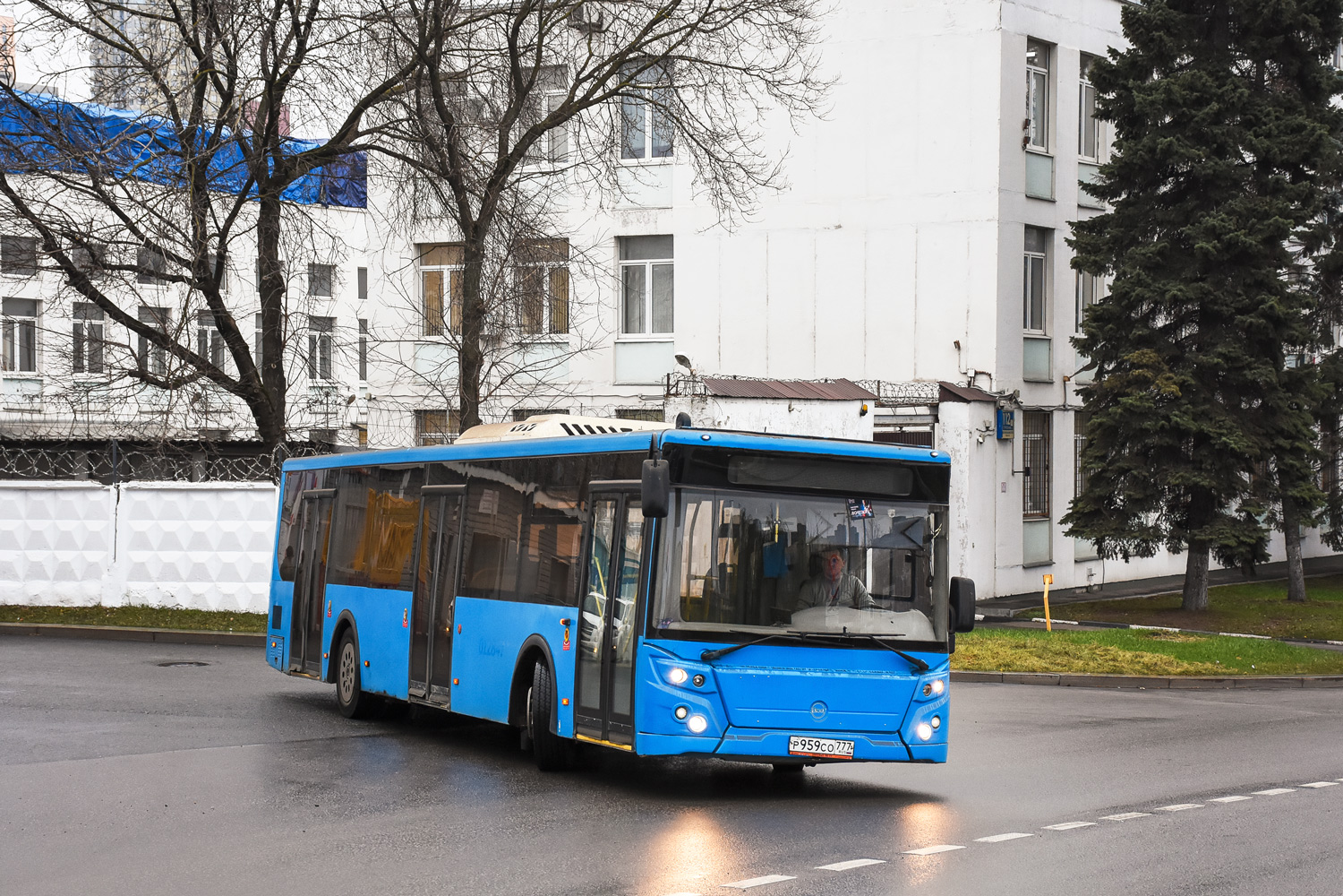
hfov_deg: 31.9
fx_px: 2350
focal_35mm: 63
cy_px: 448
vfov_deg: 21.6
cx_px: 672
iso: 800
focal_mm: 42
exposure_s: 1/200
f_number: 5.6
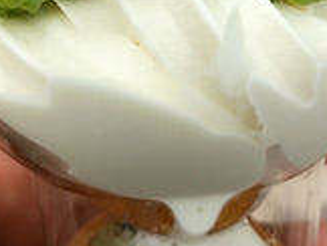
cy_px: 105
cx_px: 168
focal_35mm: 74
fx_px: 700
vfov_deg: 19.9
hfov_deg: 26.3
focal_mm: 4.06
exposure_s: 1/1177
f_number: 1.94
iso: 40
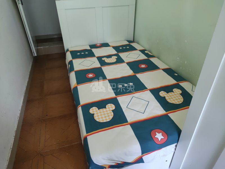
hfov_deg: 71.6
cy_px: 84
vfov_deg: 56.8
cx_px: 112
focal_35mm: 24
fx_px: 156
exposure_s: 1/100
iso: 460
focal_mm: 6.72
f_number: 1.69
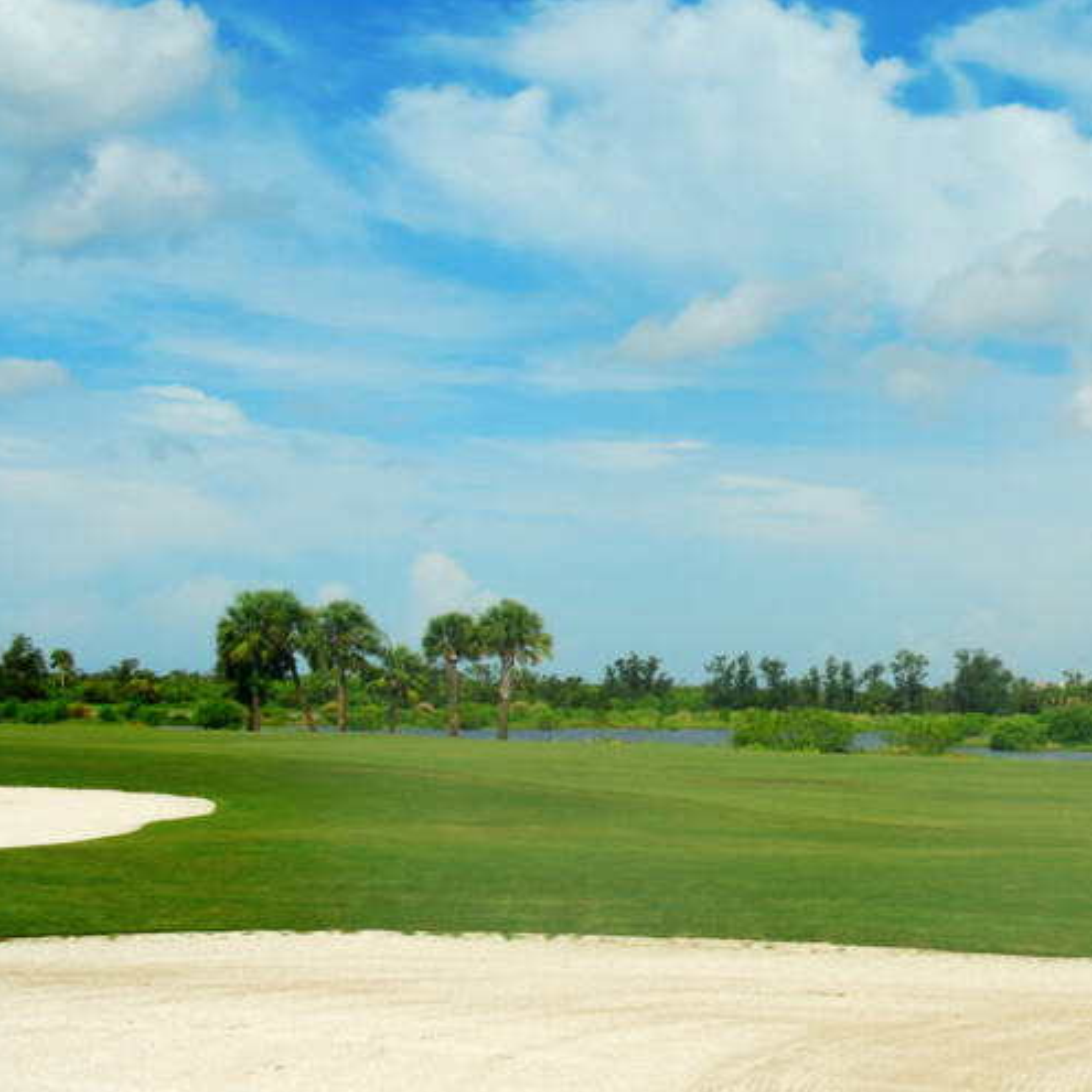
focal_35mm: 68
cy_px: 442
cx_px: 1090
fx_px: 2427
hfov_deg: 24.2
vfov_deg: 25.3
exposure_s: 1/400
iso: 100
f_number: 8
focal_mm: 22
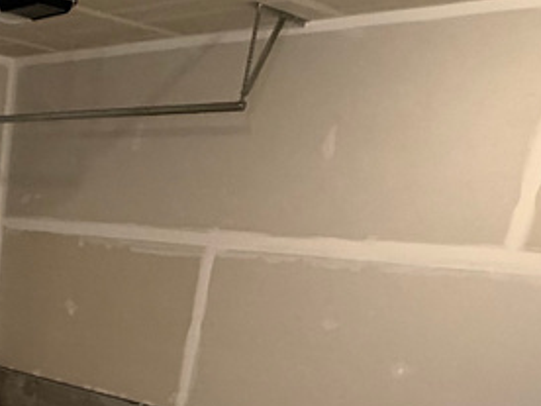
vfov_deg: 23.9
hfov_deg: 31.9
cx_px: -76
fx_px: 813
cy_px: 559
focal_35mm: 52
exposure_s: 1/60
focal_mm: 2.22
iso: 800
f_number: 2.2
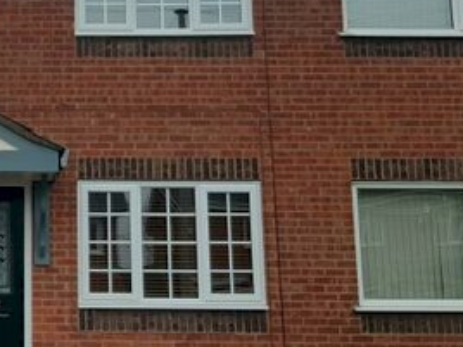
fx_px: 910
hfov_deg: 26.7
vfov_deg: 21.6
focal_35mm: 68
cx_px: -17
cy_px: 151
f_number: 1.7
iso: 40
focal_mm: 4.2
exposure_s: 1/434
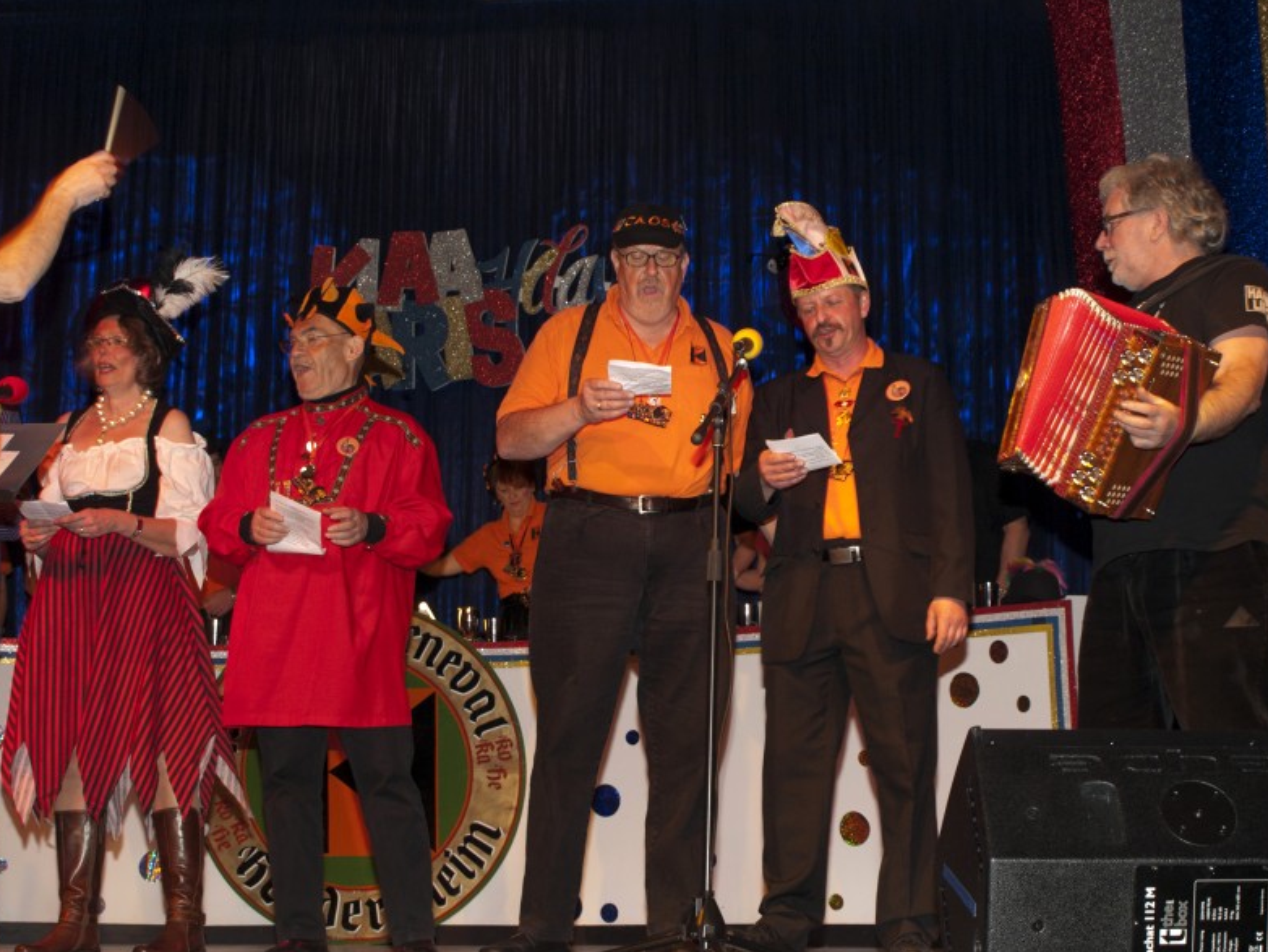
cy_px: 483
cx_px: 639
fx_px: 1649
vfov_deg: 32.2
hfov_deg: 42.1
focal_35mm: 45
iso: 100
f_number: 4.5
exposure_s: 1/40
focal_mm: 22
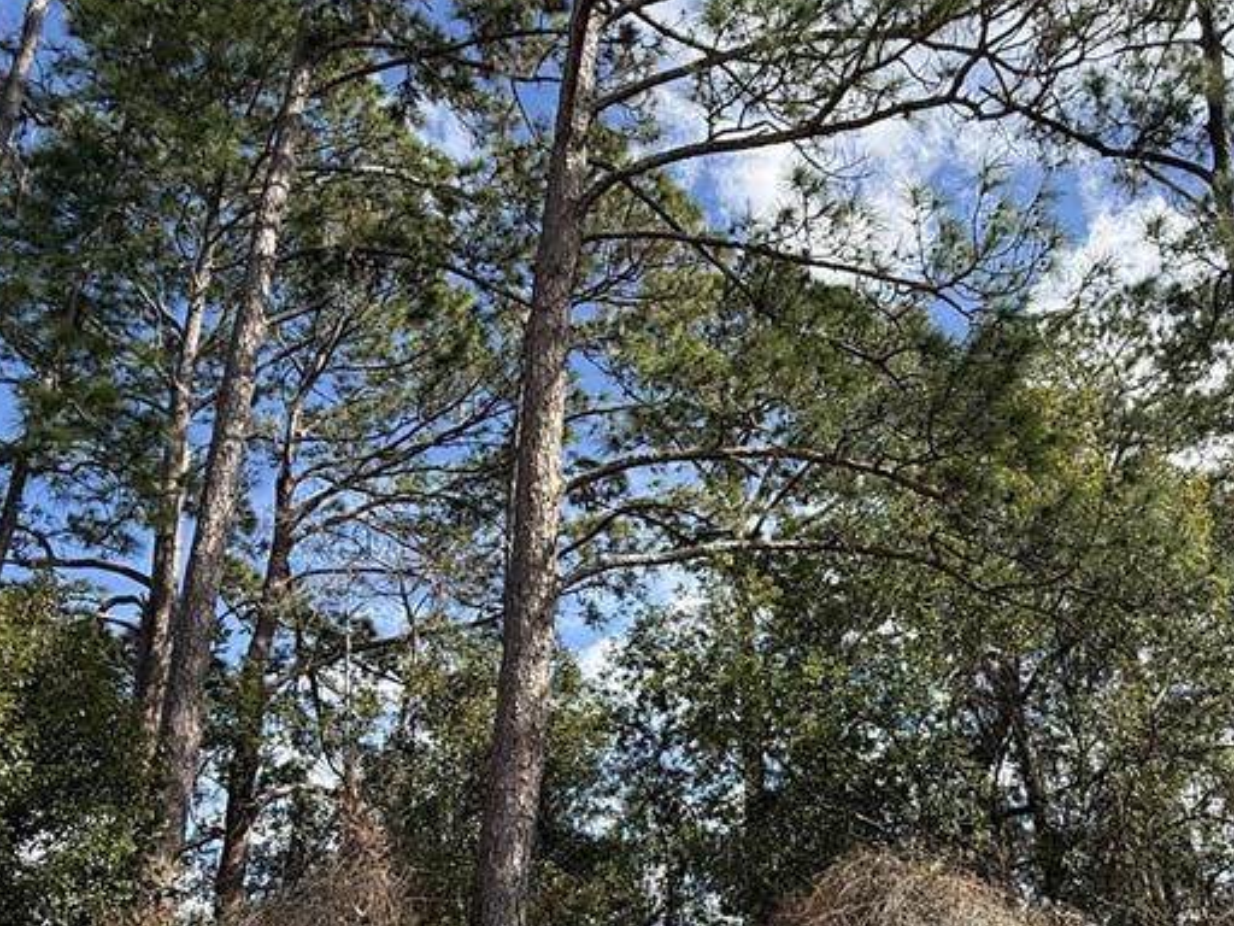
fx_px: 998
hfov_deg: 62.9
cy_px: 619
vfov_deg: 48.9
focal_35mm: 28
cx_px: 735
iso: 64
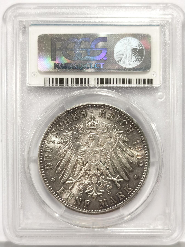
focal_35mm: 54
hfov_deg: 27.0
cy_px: 124
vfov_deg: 35.5
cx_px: 92
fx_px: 385
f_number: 16
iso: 125
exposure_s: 1/100
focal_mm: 5.56
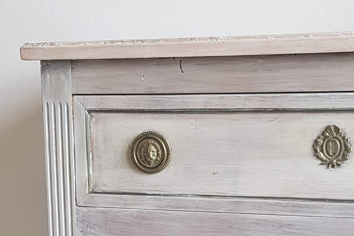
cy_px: 287
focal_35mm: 51
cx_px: 119
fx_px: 501
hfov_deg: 38.5
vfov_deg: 24.0
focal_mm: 4.2
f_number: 1.7
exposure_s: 1/50
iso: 50
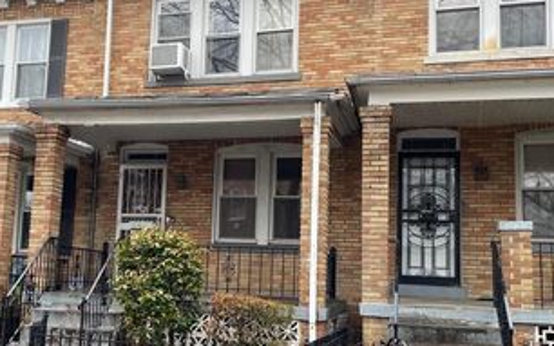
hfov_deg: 43.9
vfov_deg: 28.5
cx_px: 201
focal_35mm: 45
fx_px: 679
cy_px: 195
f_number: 1.6
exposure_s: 1/121
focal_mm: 4.2
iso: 40
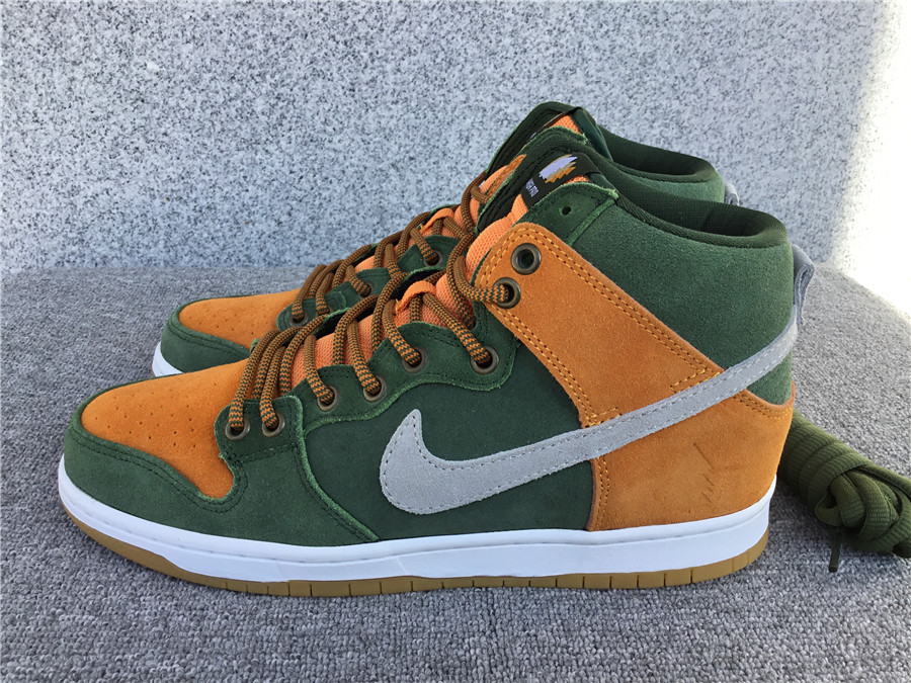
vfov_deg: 45.4
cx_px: 456
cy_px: 342
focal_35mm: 31
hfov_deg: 58.4
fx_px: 816
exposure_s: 1/232
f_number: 2.4
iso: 25
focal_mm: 3.3
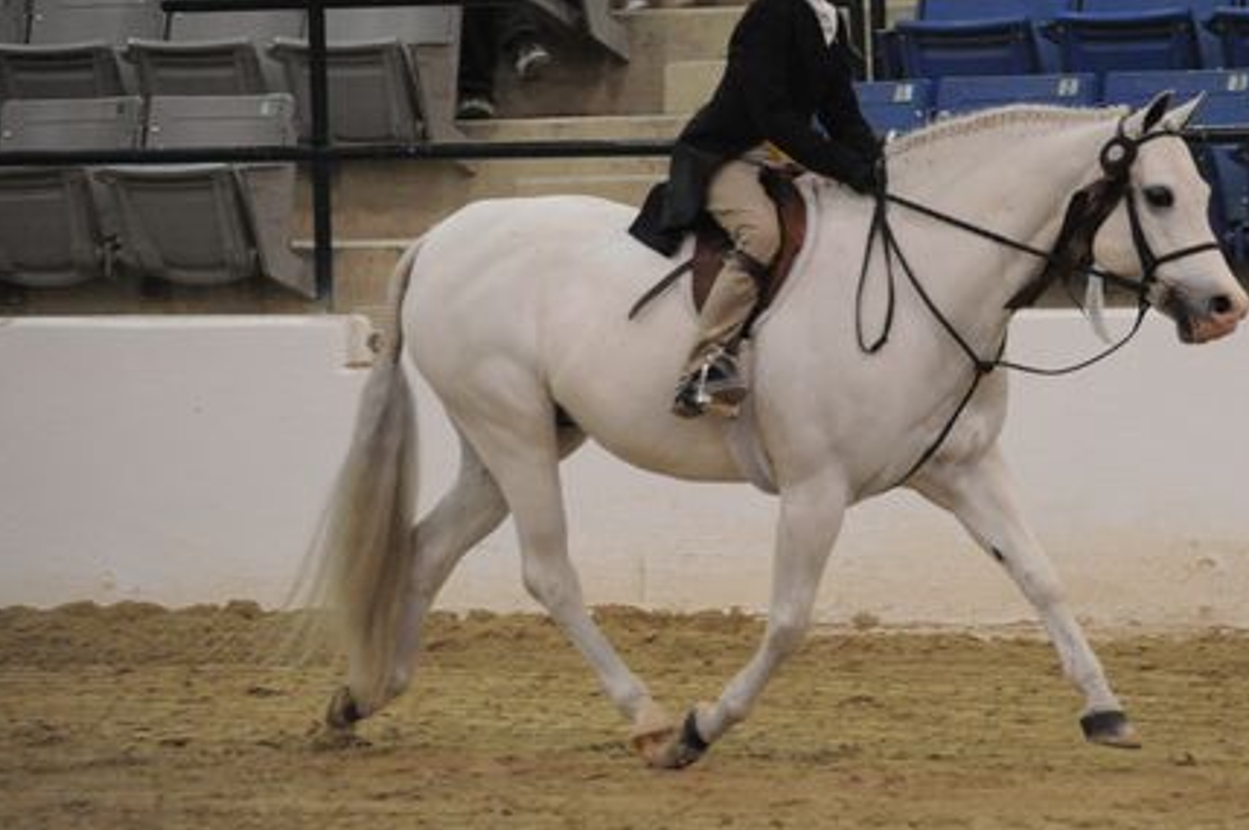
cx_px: 862
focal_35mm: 224
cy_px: 384
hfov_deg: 9.2
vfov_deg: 6.1
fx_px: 7763
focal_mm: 150
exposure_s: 1/500
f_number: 2.8
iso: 6400
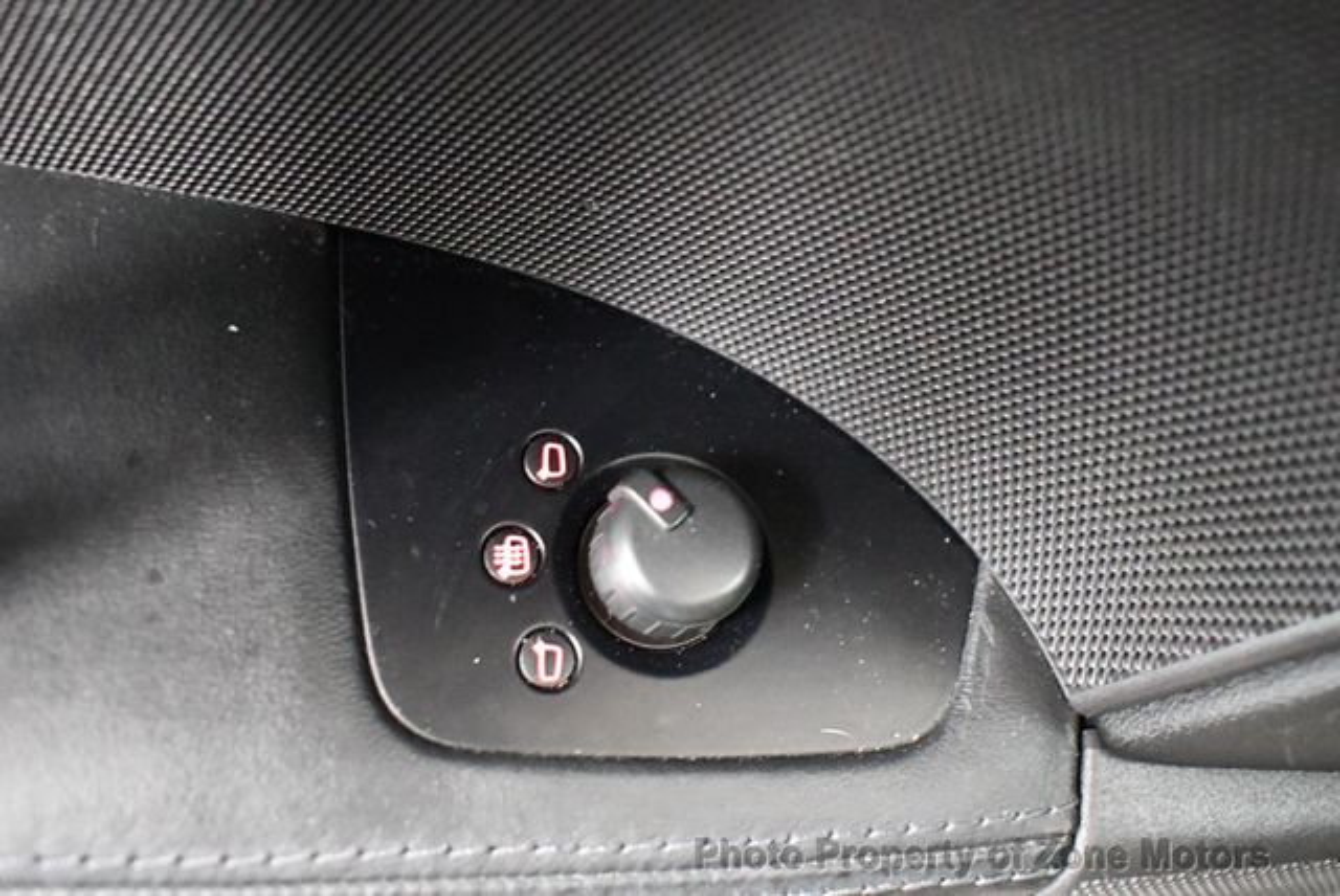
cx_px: 670
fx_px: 1341
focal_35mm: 36
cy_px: 448
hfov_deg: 53.1
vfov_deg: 36.9
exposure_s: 1/60
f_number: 3.5
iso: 10000
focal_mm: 18
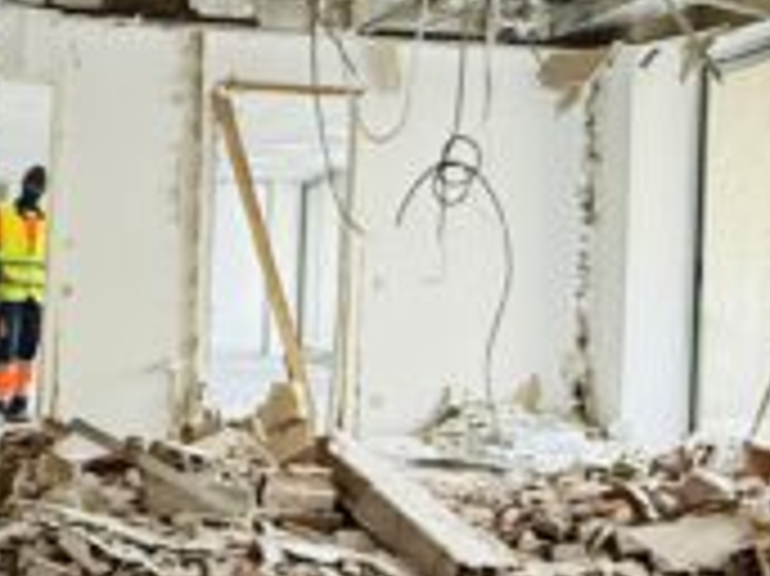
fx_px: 1400
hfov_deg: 30.6
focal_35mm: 63
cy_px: 302
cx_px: 297
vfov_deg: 23.3
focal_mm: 2.22
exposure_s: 1/60
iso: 400
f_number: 2.2
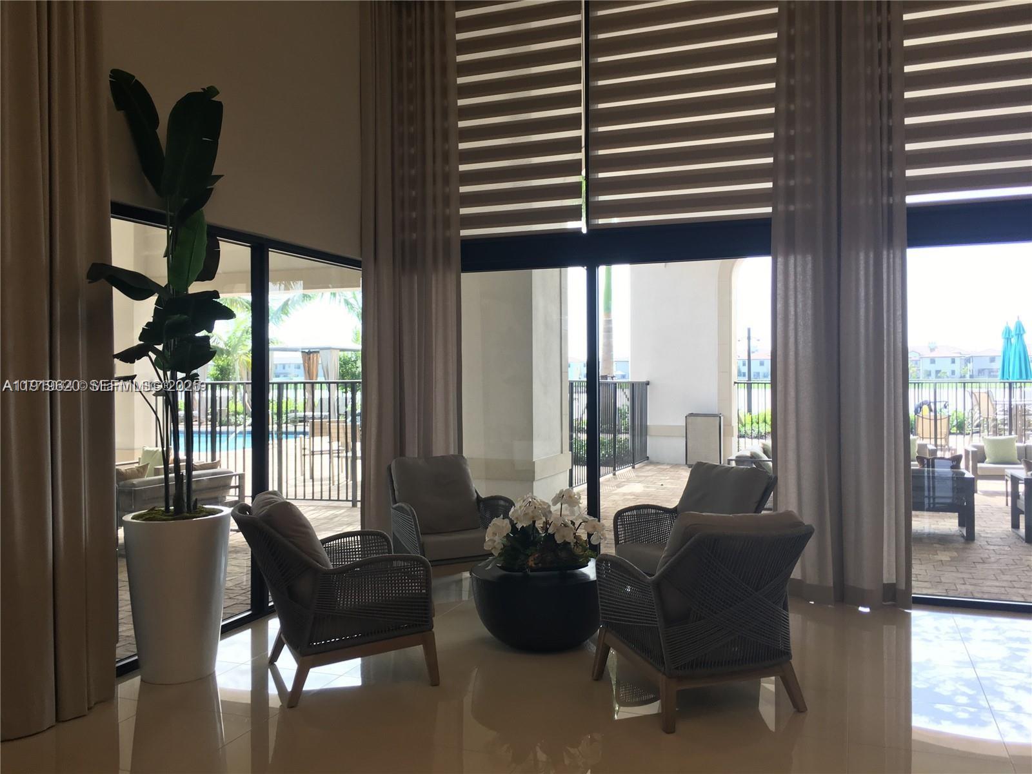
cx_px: 516
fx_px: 865
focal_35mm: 29
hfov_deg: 61.7
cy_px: 387
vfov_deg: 48.2
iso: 40
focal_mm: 4.15
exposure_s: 1/120
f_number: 2.2
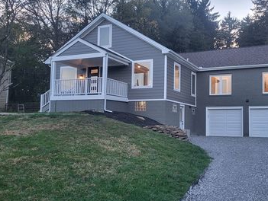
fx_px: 287
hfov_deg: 49.4
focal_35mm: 37
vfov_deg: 38.7
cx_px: 175
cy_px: 110
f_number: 1.8
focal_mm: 5.4
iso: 200
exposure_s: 1/120
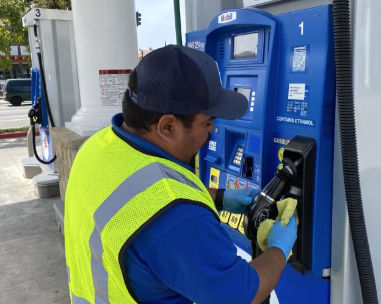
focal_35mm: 35
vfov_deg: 42.2
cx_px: 224
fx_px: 395
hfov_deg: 51.3
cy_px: 155
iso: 32
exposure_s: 1/2273
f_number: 1.8
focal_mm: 4.25
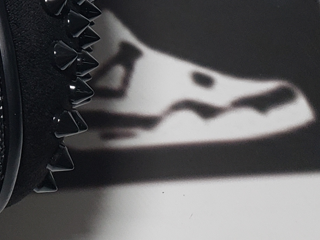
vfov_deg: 11.8
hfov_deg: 14.9
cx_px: -265
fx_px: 1054
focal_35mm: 114
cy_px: -220
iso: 50
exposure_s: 1/200
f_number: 2.4
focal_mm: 4.3
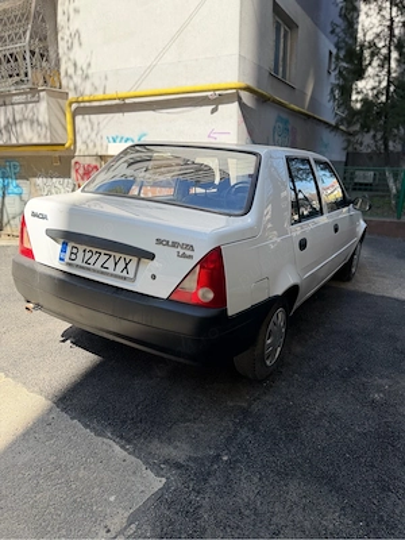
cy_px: 270
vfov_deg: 71.6
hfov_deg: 56.8
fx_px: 374
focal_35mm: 24
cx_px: 202
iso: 100
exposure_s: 1/2000
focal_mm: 6.76
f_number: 1.78
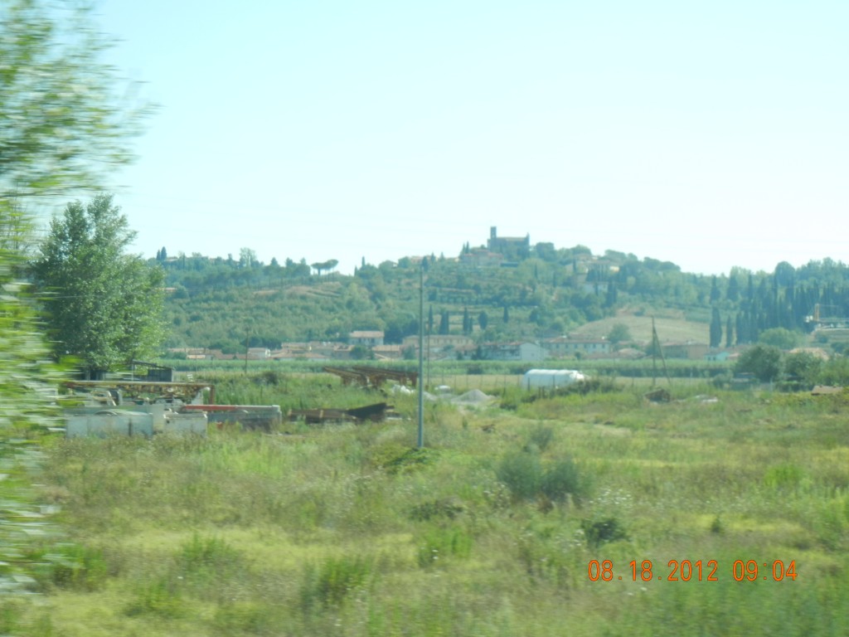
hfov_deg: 19.3
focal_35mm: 102
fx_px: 2502
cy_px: 318
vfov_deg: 14.5
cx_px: 424
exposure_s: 1/372
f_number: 4.5
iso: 160
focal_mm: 18.3
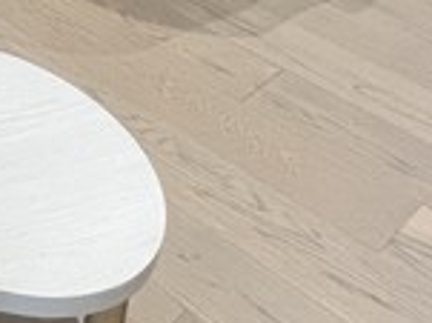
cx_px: -383
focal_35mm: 69
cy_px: -357
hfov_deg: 19.4
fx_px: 860
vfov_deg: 15.8
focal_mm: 1.57
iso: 125
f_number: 1.8
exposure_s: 1/50
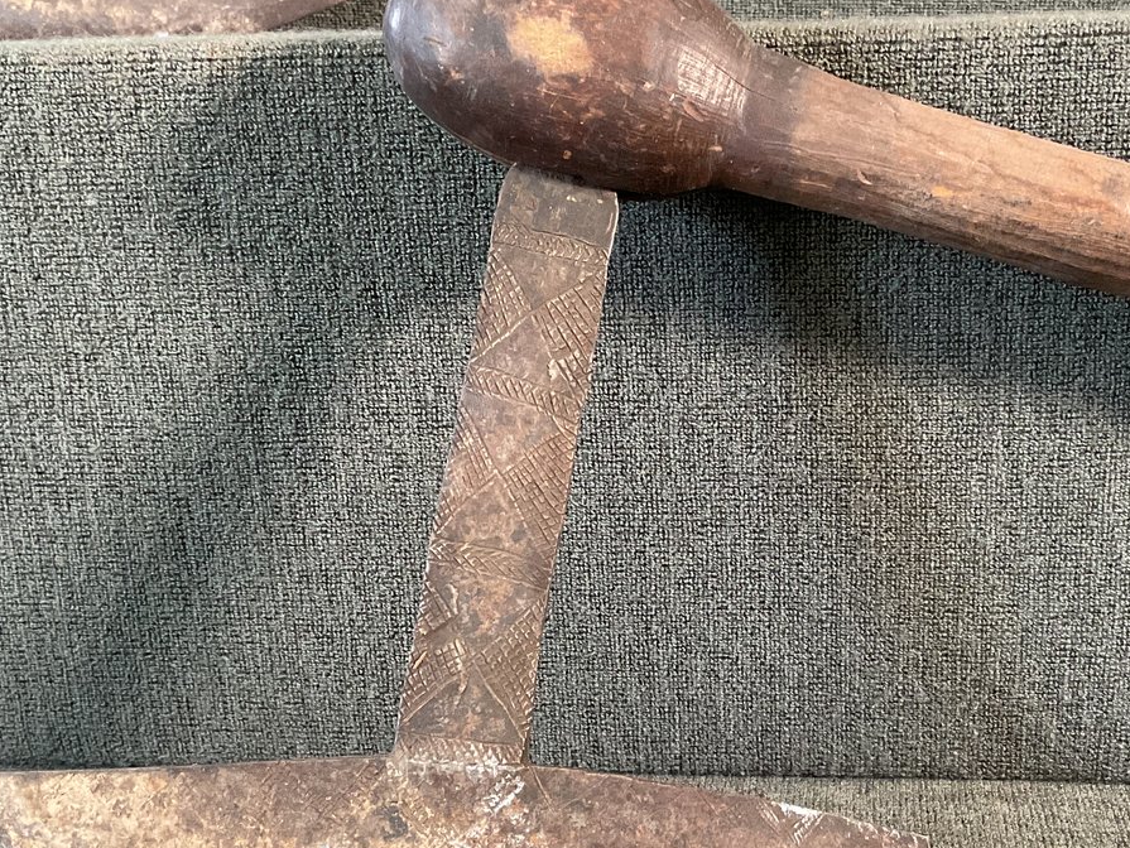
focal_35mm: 49
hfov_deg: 38.4
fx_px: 1600
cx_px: 764
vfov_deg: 29.5
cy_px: 545
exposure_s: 1/60
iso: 250
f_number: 1.8
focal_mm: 3
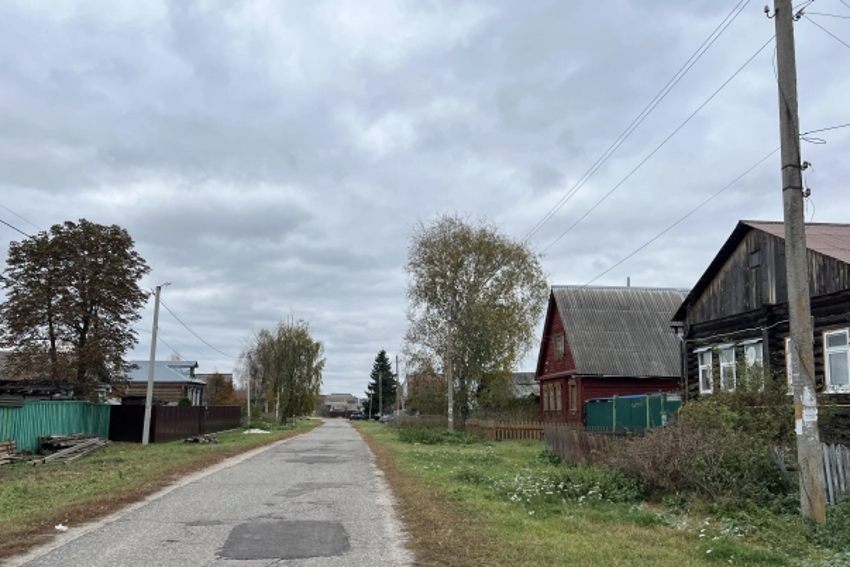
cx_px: 420
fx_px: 661
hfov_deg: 65.5
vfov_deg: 46.3
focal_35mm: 28
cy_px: 324
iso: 50
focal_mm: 5.7
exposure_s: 1/1029
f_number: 1.5
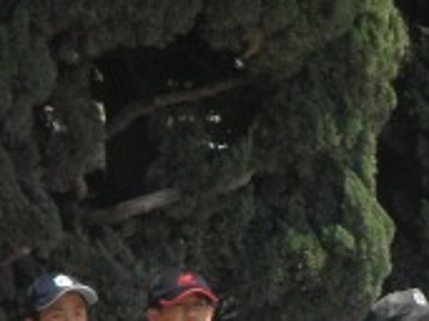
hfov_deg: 2.9
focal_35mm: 689
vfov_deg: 2.2
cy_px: 426
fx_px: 8533
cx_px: 542
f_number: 4.3
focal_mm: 32.6
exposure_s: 1/800
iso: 100
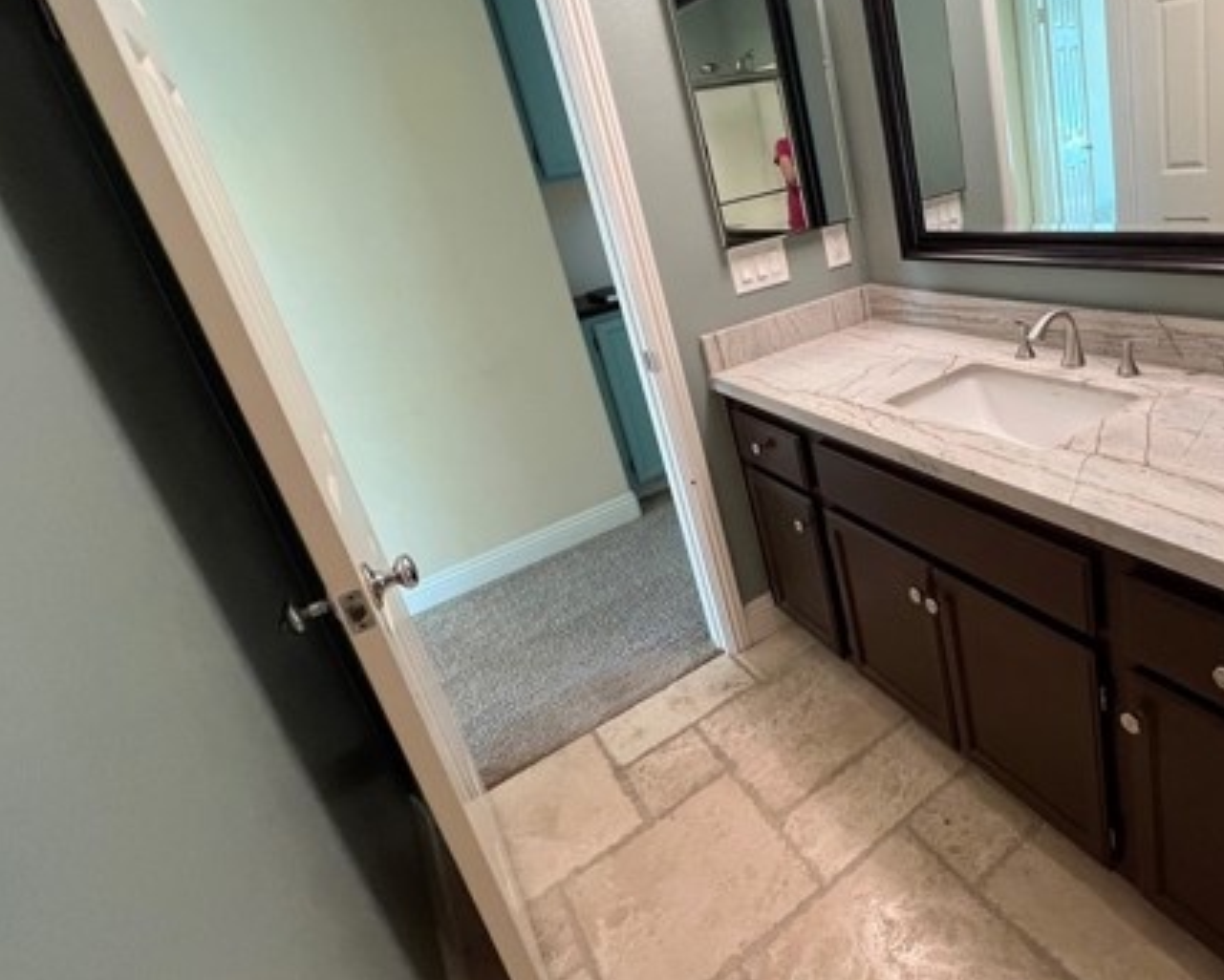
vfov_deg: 70.2
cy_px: 393
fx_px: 689
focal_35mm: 19
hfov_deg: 78.9
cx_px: 869
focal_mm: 1.57
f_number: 1.8
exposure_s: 1/60
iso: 250
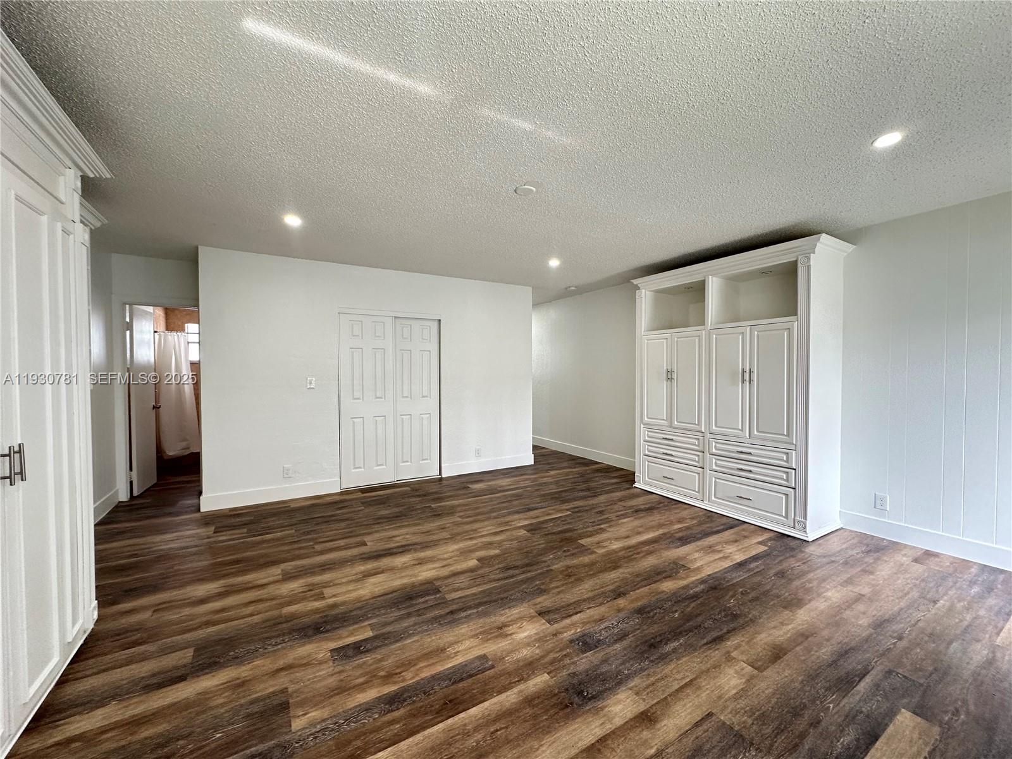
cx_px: 506
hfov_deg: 102.1
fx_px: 409
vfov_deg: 85.7
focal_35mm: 14
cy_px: 380
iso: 200
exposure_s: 1/120
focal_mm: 2.22
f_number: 2.2
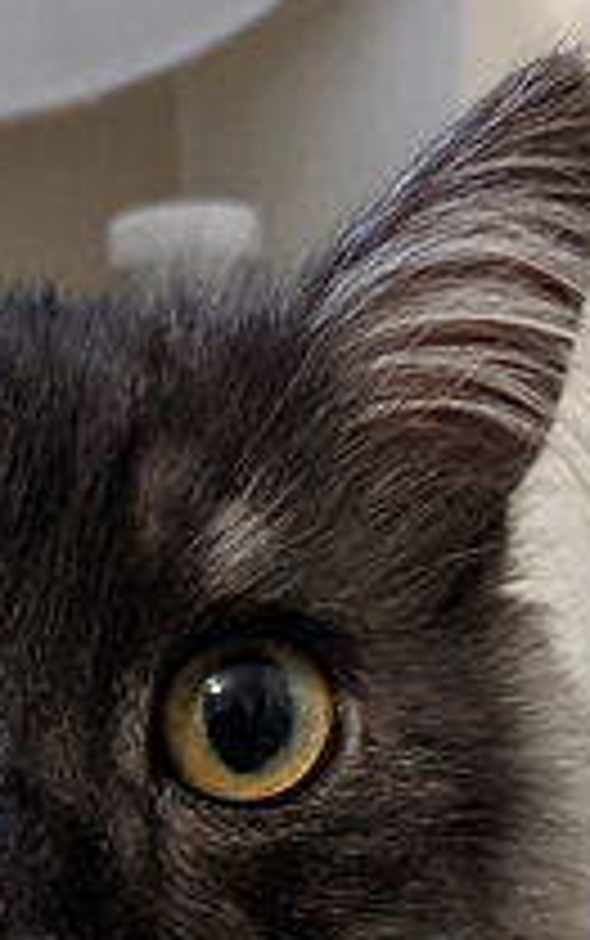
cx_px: 45
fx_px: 1874
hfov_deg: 17.6
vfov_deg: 26.7
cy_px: 933
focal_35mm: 73
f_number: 1.73
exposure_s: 1/60
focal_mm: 4.38
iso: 1022
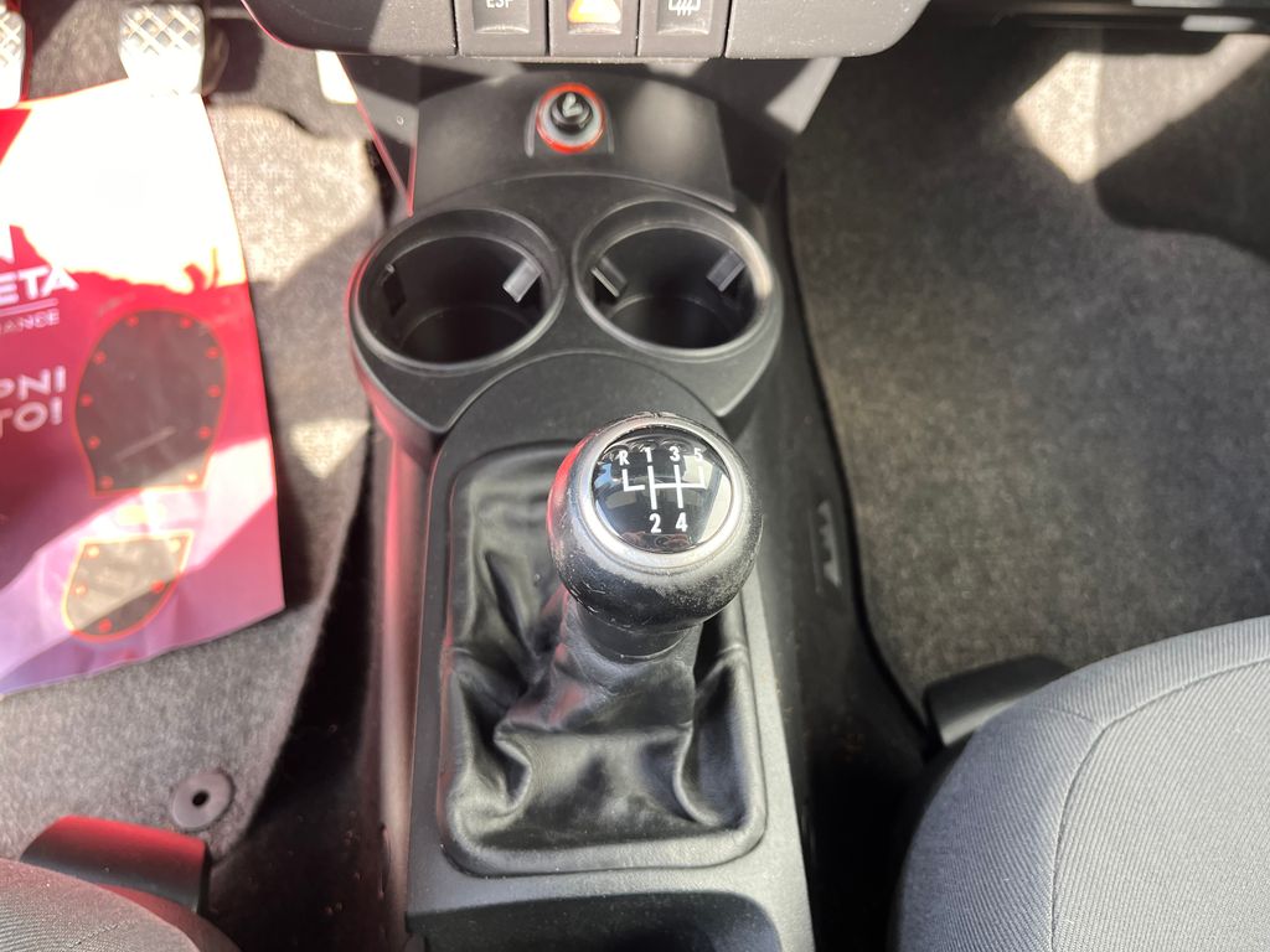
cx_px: 635
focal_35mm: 26
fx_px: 954
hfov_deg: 67.3
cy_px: 476
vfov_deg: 53.1
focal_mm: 5.1
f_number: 1.6
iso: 125
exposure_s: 1/107
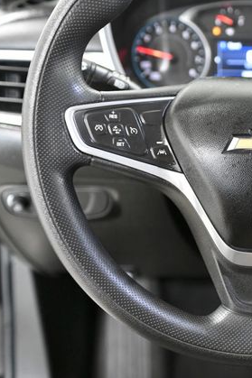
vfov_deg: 36.3
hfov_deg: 23.4
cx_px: 261
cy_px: 190
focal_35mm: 55
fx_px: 578
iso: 4000
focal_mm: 36
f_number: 3.5
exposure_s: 1/200
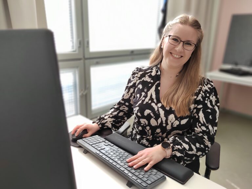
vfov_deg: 58.9
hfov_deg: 73.9
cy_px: 94
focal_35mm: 23
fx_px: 167
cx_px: 126
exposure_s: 1/60
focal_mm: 5.52
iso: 331
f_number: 1.9
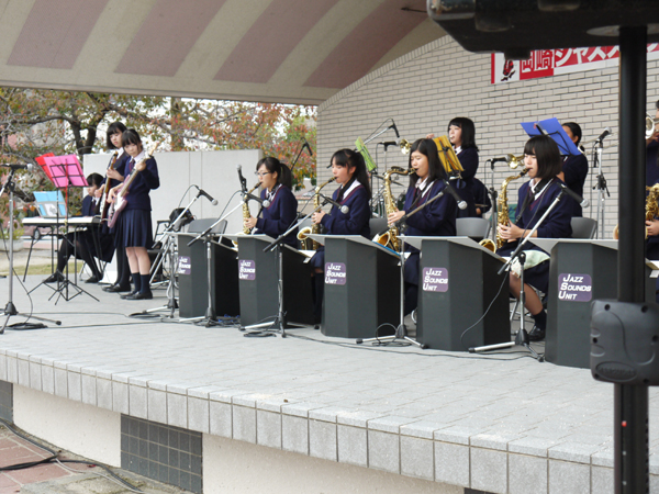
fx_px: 1066
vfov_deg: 26.1
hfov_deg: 34.3
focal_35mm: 56
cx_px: 330
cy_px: 247
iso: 400
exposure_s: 1/160
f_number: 6.3
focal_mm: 28
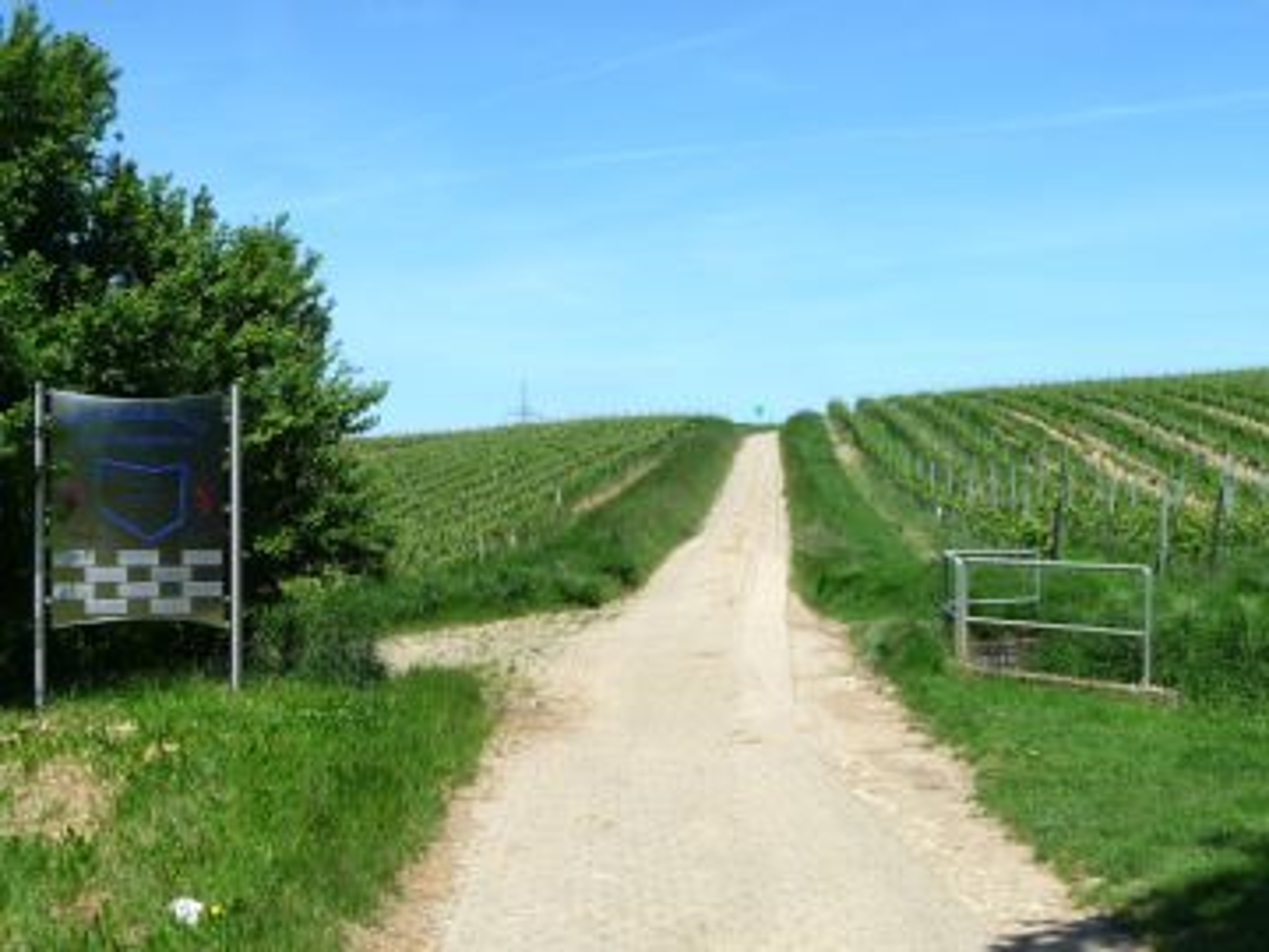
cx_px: 634
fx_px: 1503
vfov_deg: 35.1
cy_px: 476
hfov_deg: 45.8
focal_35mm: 41
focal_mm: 5
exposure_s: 1/250
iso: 100
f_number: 8
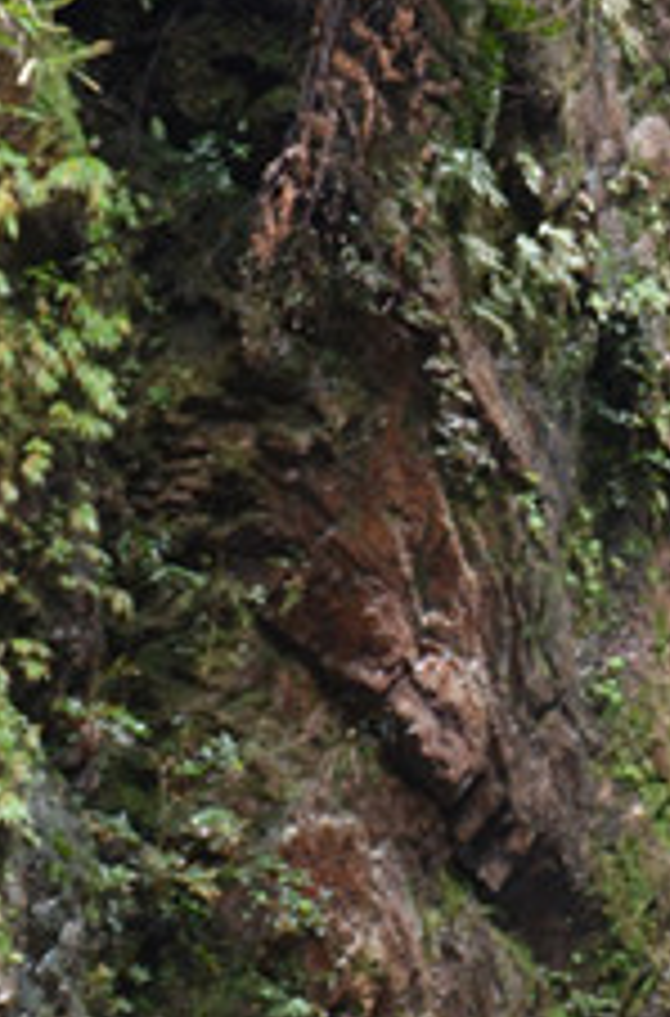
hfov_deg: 9.9
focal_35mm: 133
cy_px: 387
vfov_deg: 15.5
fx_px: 3735
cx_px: 1036
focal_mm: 25
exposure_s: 1/60
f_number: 4
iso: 500
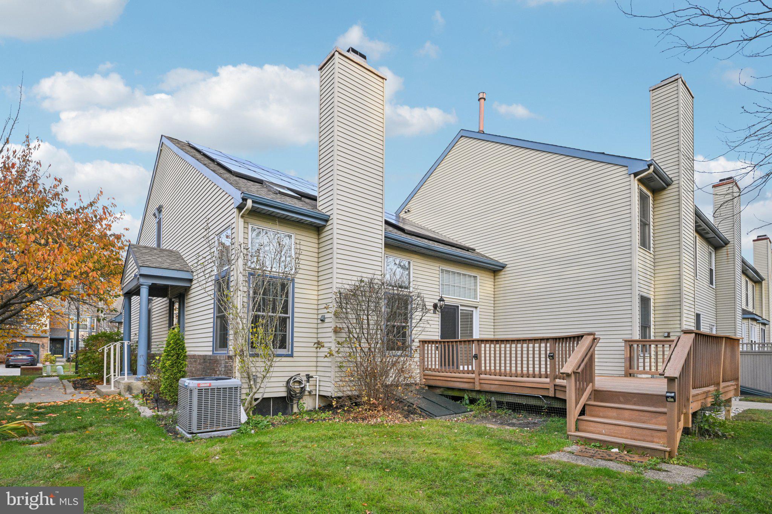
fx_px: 354
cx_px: 386
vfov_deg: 72.0
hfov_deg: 95.0
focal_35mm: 16
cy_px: 257
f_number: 8
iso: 800
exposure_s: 1/250
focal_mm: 16.5
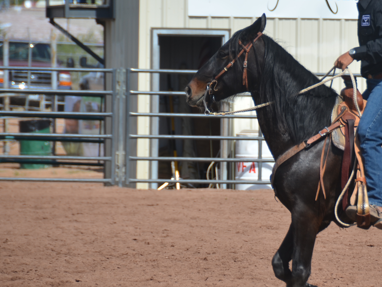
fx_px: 6125
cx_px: 361
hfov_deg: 3.6
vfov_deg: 2.7
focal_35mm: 555
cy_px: 112
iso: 100
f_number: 5.6
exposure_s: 1/640
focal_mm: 200
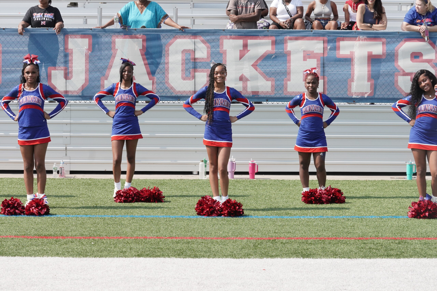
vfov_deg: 13.0
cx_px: 218
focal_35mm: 105
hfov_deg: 19.5
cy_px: 146
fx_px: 1275
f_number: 8
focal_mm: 70
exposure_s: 1/2000
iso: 1000
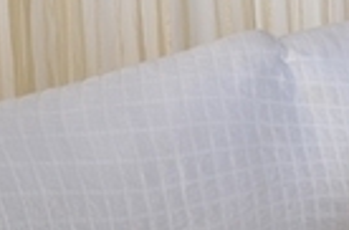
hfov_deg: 18.7
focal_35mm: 79
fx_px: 763
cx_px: 661
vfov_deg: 14.3
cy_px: -230
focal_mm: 10
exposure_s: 1/200
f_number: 4
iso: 320
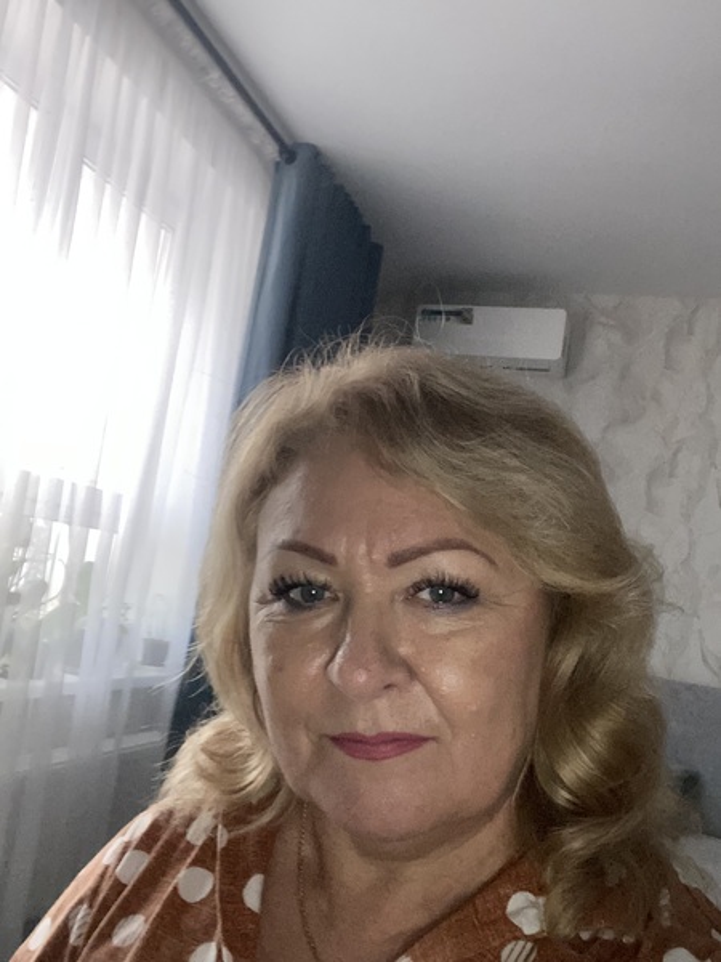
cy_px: 481
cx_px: 360
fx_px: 833
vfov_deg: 60.0
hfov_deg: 46.8
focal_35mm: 30
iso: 640
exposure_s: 1/60
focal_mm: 2.71
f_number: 2.2
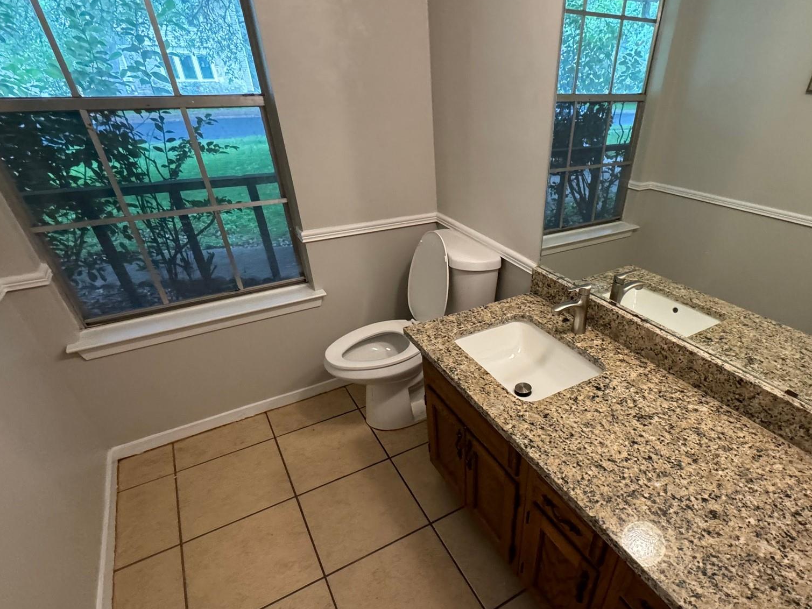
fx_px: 446
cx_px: 487
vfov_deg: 67.9
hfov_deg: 83.6
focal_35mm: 19
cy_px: 371
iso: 640
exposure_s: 1/60
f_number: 2.2
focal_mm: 2.22
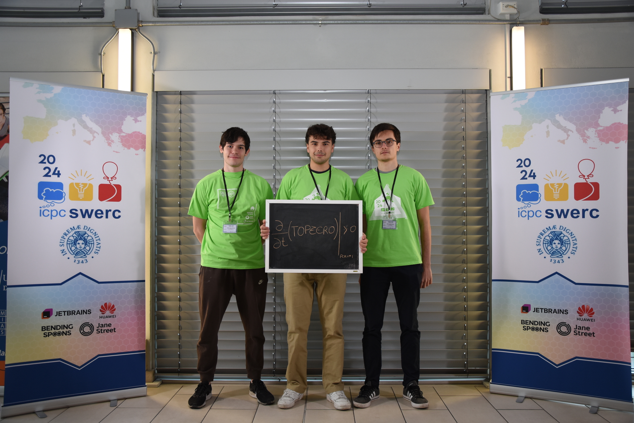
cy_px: 212
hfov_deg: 57.2
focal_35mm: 33
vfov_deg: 40.0
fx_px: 581
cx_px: 317
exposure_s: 1/80
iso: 400
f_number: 3.8
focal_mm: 22
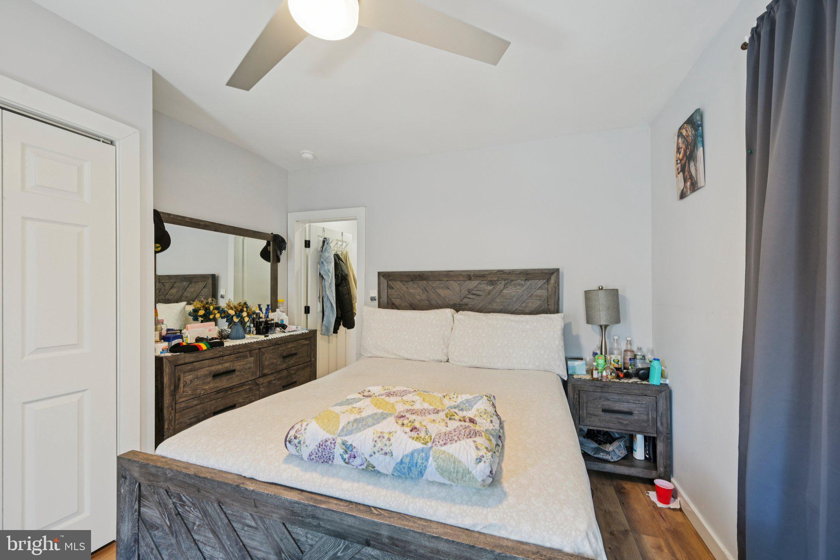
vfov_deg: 81.2
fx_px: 327
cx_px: 420
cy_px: 280
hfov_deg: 104.3
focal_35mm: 14
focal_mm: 14
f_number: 8
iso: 400
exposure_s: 1/5
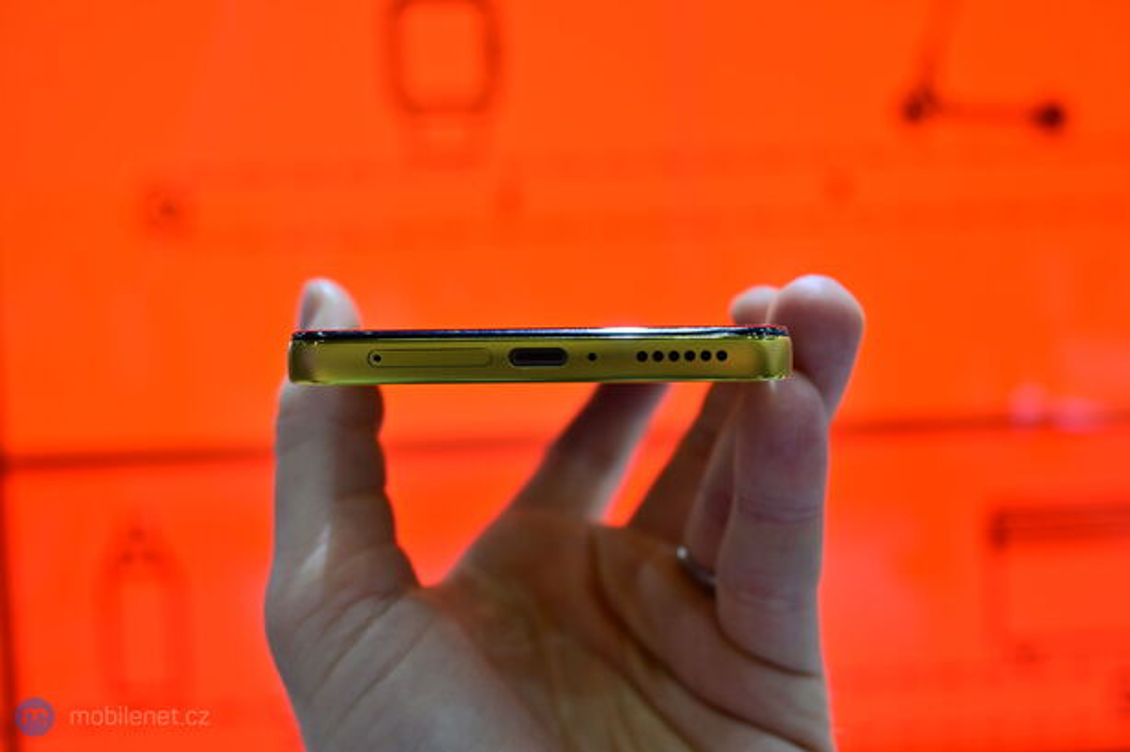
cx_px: 565
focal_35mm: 42
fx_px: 1318
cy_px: 376
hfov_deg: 46.4
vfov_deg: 31.9
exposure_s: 1/100
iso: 250
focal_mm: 28
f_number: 5
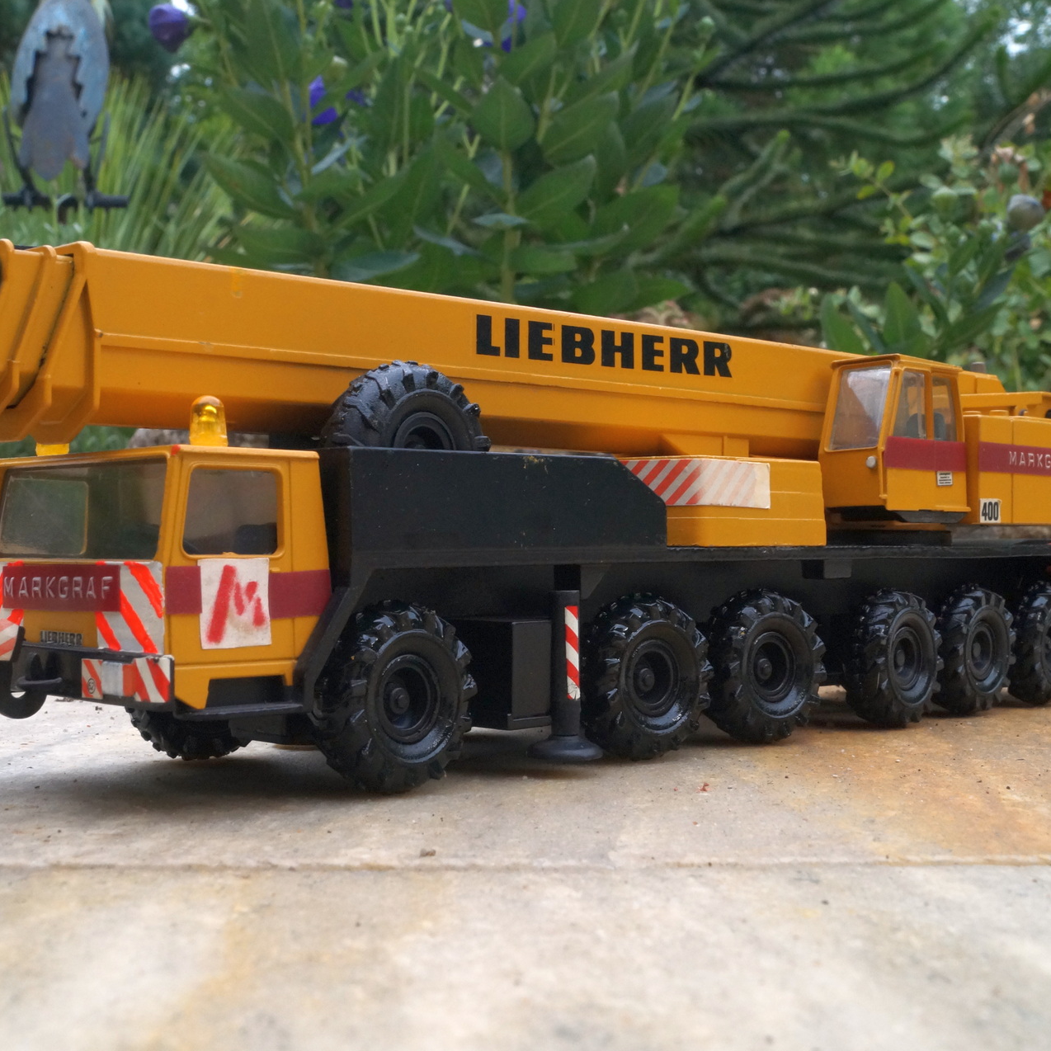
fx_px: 1649
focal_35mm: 48
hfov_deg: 35.3
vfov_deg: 35.4
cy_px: 511
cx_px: 481
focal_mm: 24
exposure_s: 1/60
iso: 800
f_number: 18
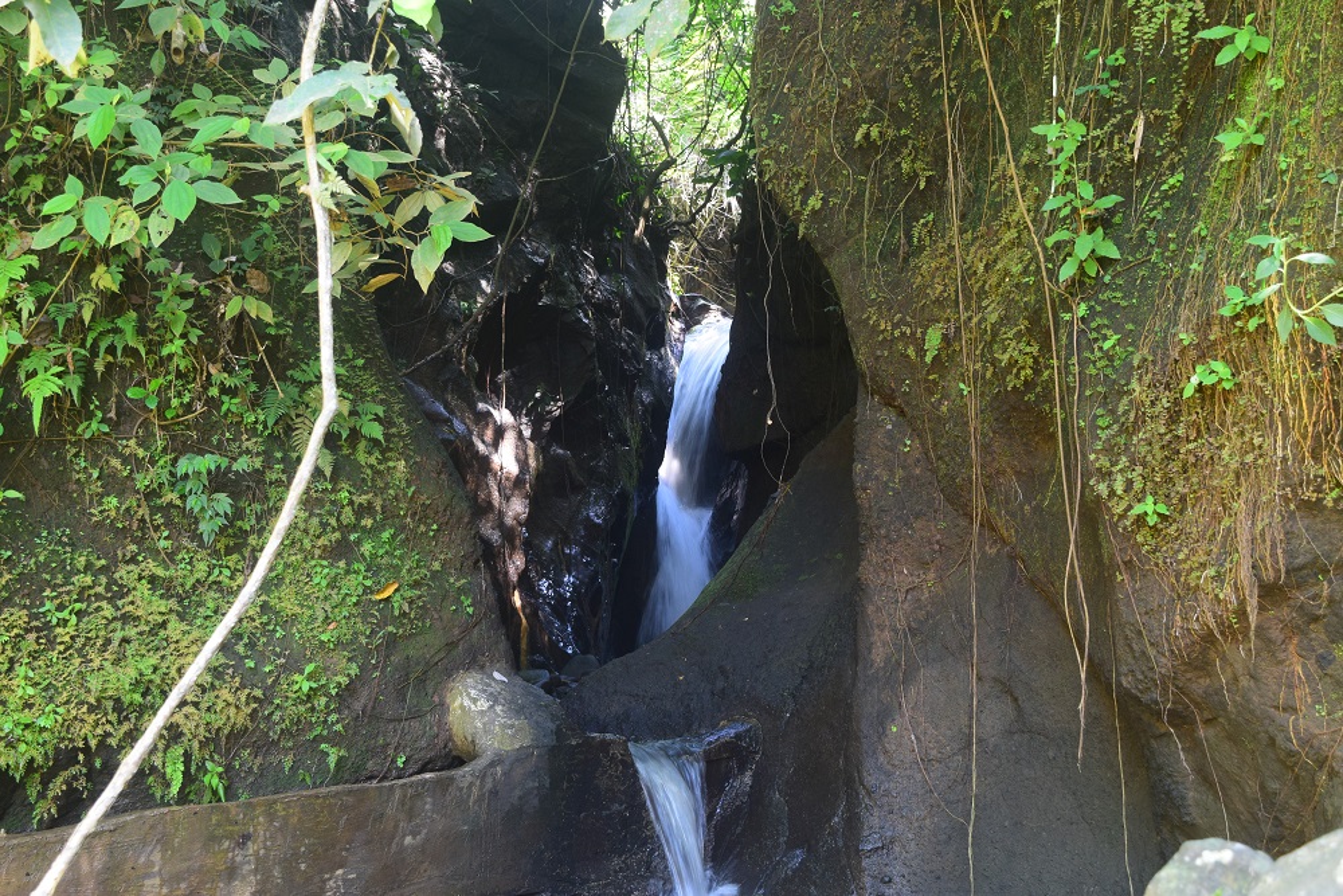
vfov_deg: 28.1
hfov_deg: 41.1
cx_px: 672
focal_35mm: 48
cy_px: 448
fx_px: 1791
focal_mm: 32
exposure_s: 1/15
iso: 450
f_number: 6.3
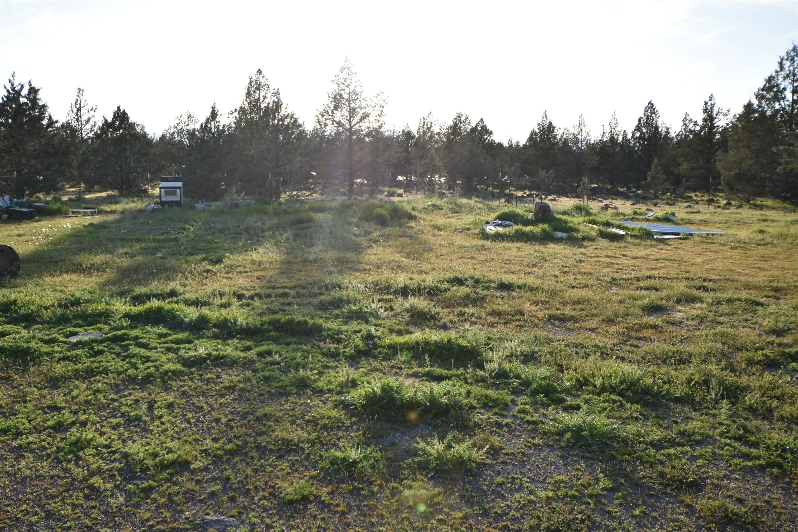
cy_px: 266
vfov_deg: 36.9
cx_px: 399
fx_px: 798
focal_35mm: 36
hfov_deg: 53.1
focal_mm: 24
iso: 200
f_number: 6.3
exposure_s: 1/250
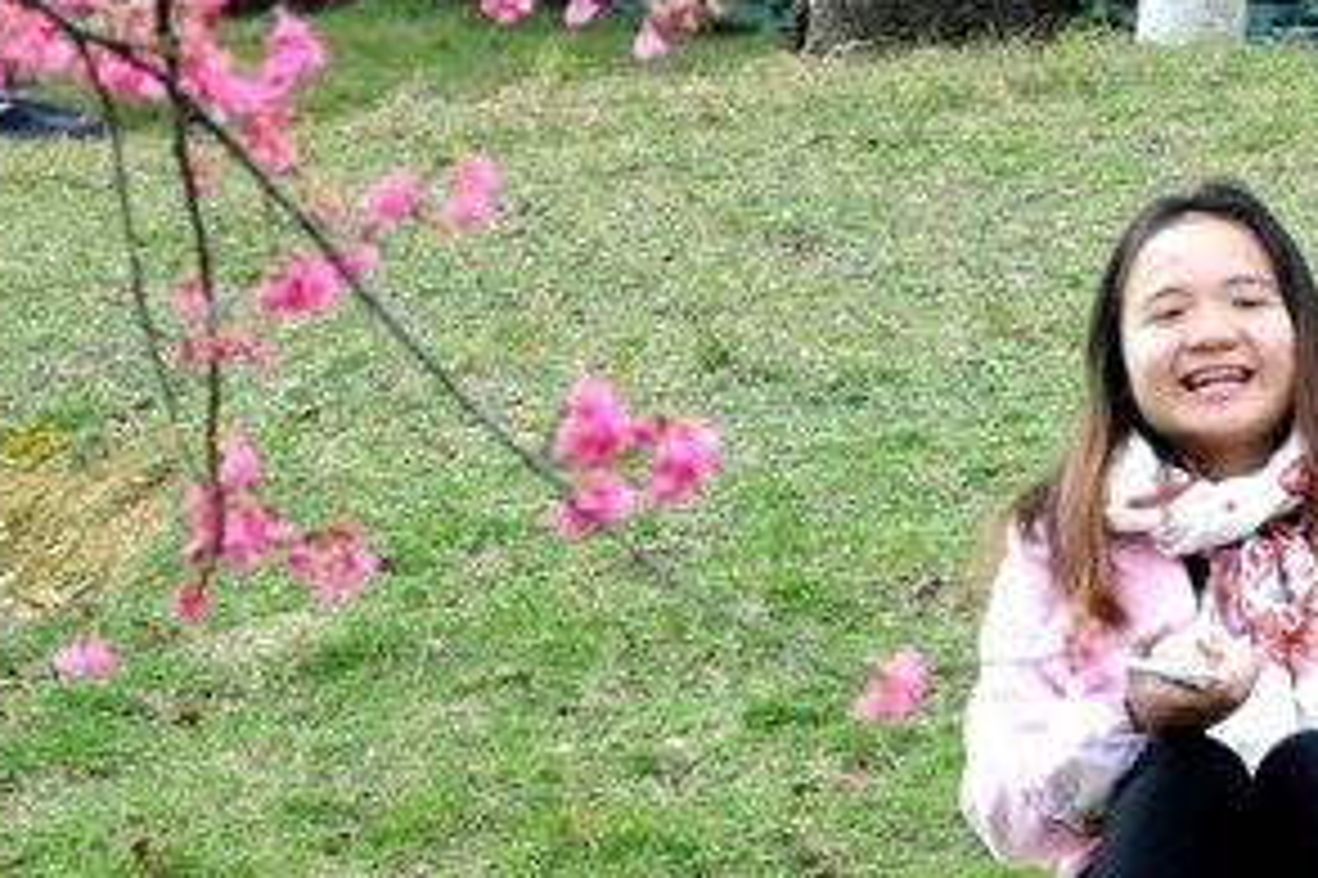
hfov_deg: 4.3
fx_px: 17692
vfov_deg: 2.8
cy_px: -113
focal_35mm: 484
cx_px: 1597
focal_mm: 105
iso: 800
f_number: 10
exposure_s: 1/320
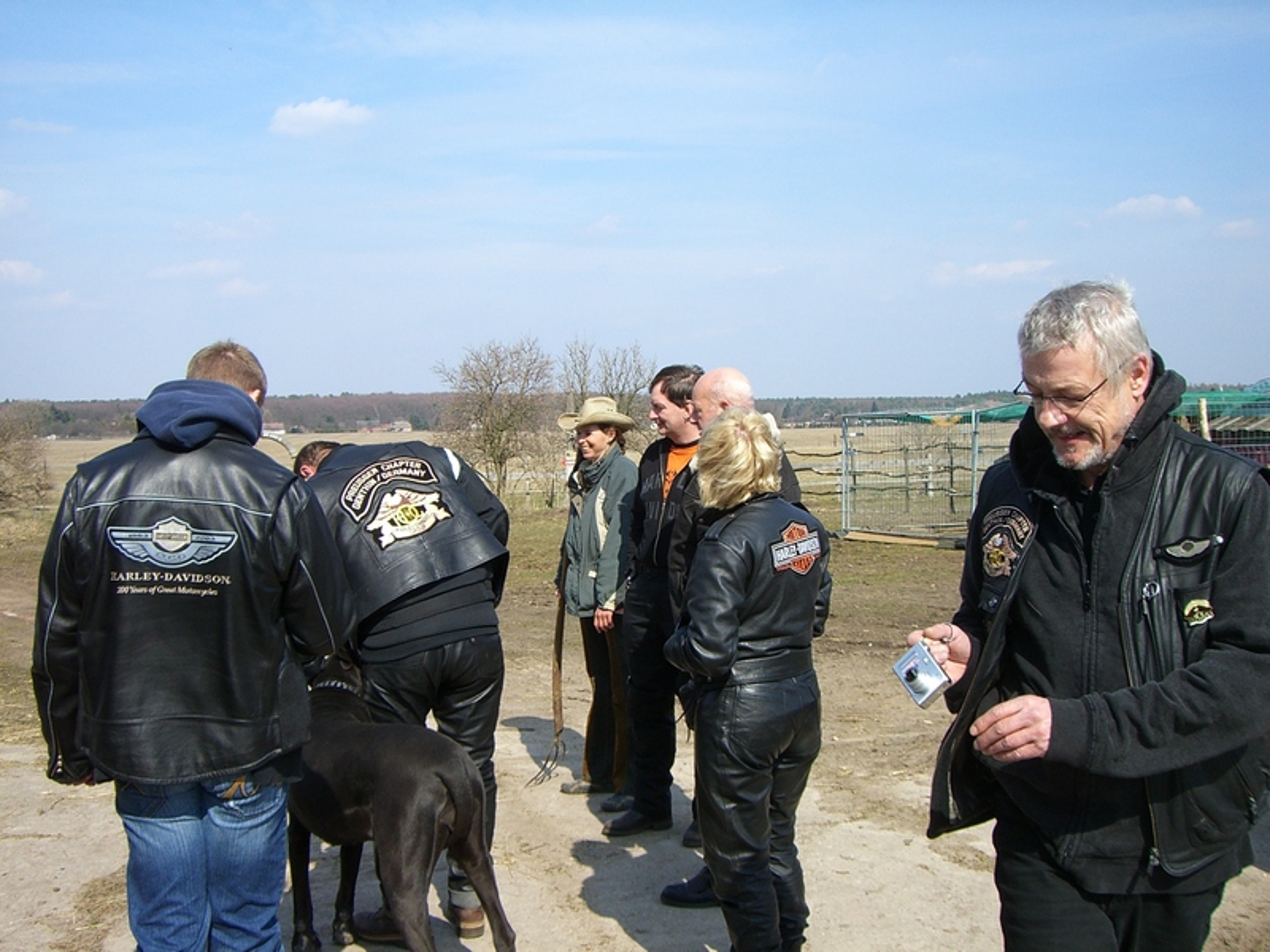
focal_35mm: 38
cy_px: 476
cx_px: 635
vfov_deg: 37.7
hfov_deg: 49.0
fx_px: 1394
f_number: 4.3
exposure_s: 1/500
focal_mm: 6.2
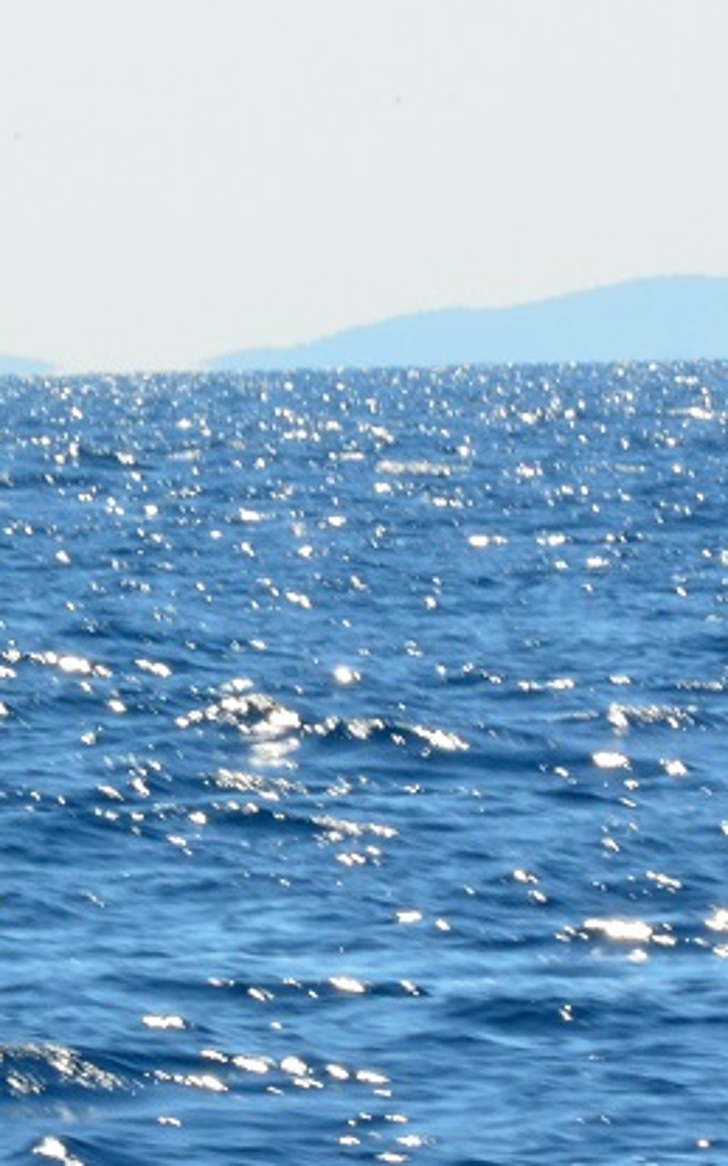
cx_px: 114
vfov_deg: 1.9
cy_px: 746
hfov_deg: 1.2
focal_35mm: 1101
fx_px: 34987
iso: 640
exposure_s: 1/60
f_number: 40
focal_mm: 300
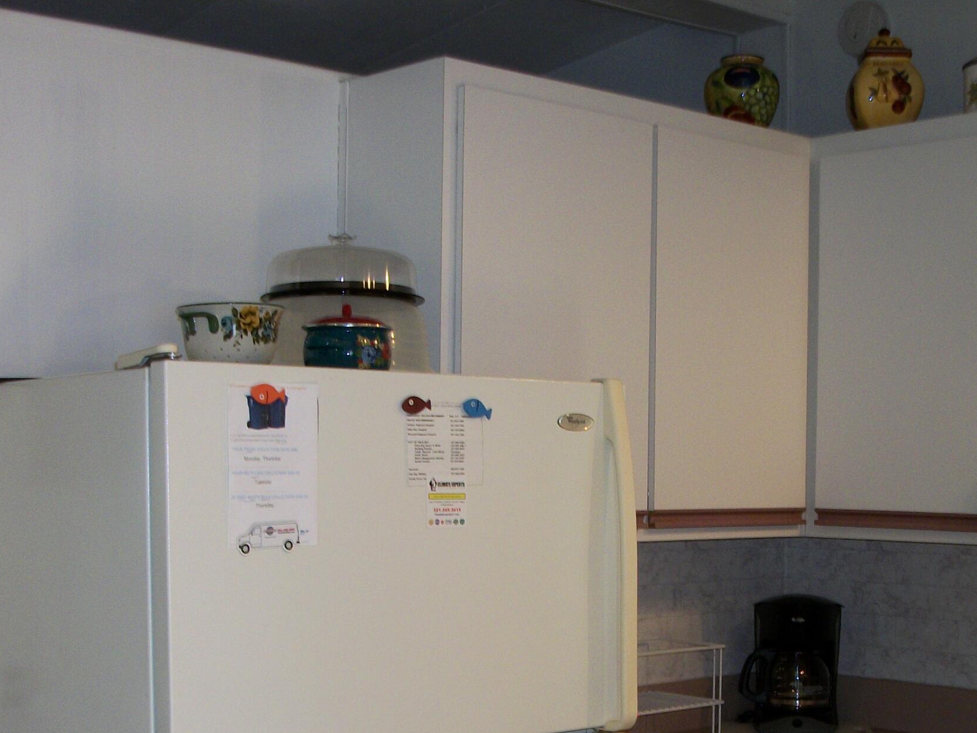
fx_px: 1637
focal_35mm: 58
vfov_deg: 24.5
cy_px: 654
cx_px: 563
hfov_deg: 33.2
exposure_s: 1/30
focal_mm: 5.7
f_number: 2.9
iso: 80
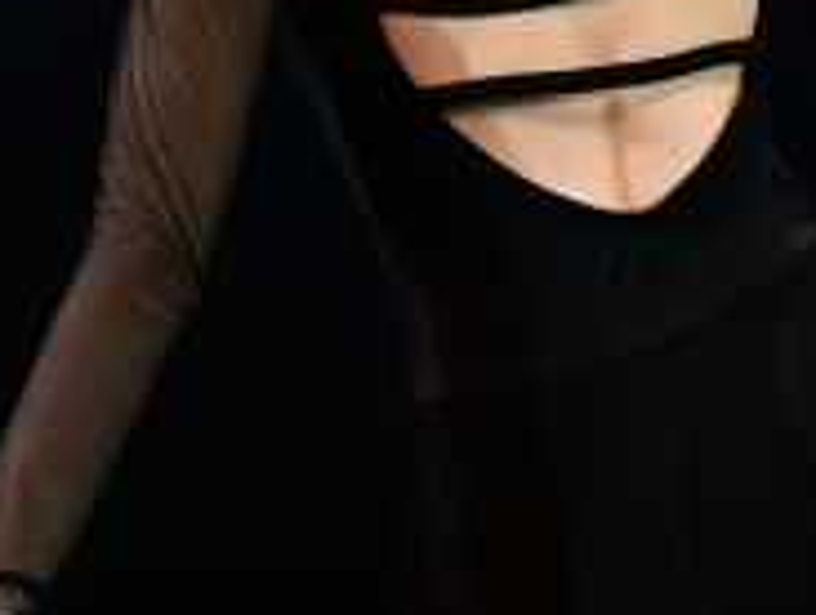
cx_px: 629
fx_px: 15849
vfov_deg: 2.2
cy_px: -189
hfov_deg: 2.9
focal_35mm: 671
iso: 4000
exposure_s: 1/640
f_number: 3.2
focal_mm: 125
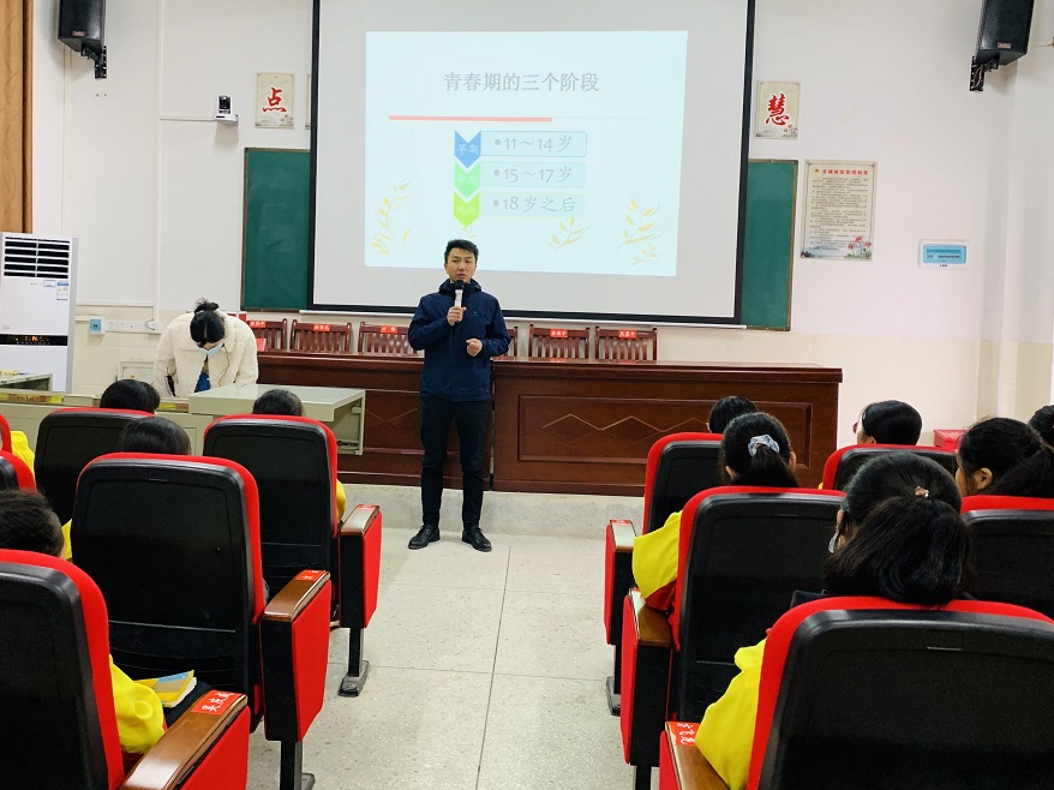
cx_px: 468
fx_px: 974
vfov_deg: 44.0
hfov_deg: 56.7
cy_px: 330
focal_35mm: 32
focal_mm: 4.25
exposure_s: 1/40
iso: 250
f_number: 1.8
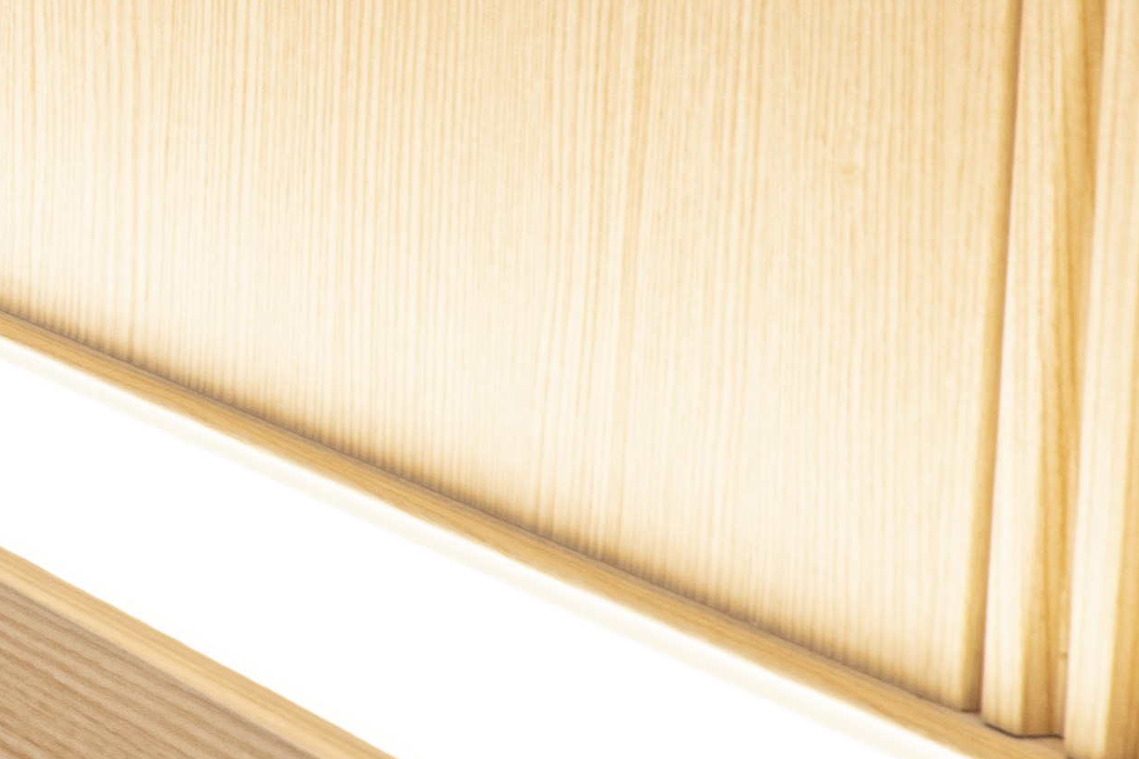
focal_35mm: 149
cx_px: -1106
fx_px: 4714
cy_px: -9
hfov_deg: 12.3
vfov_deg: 9.1
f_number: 16
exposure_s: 1.3
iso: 400
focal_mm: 31
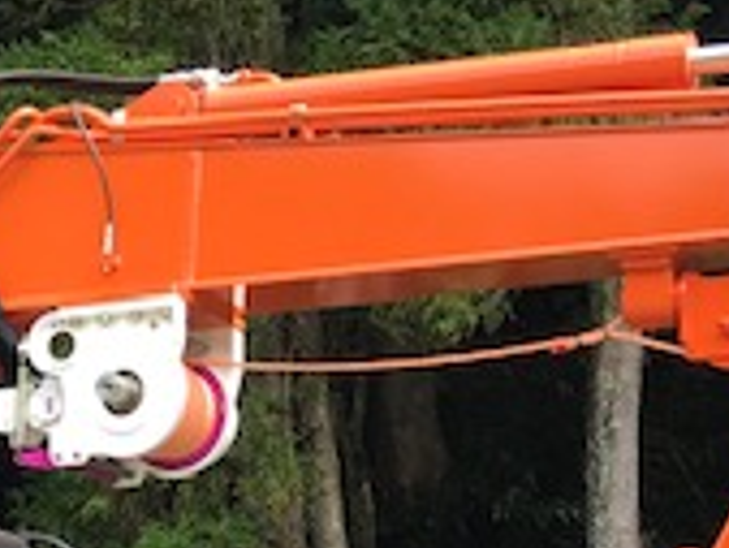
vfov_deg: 13.2
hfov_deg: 18.4
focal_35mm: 106
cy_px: 824
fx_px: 2234
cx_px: 160
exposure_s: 1/303
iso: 20
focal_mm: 3.99
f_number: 1.8
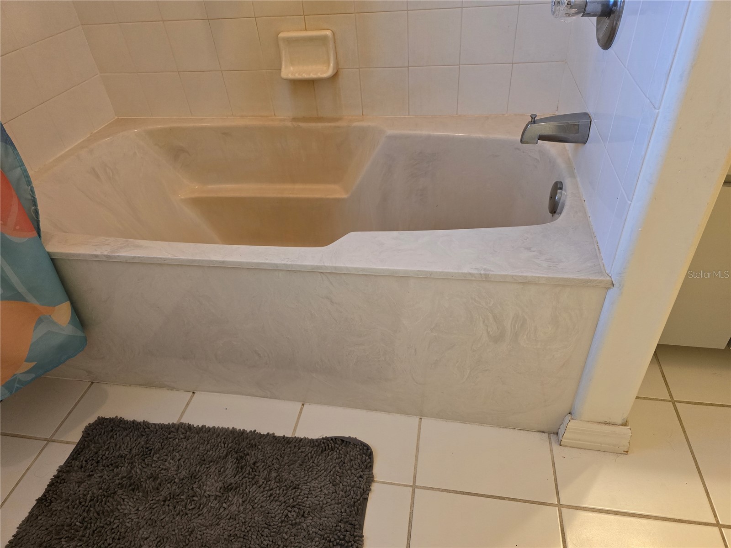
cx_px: 366
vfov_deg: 58.9
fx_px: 486
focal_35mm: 23
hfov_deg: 73.9
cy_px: 274
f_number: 1.7
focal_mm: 6.3
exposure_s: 1/120
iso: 400
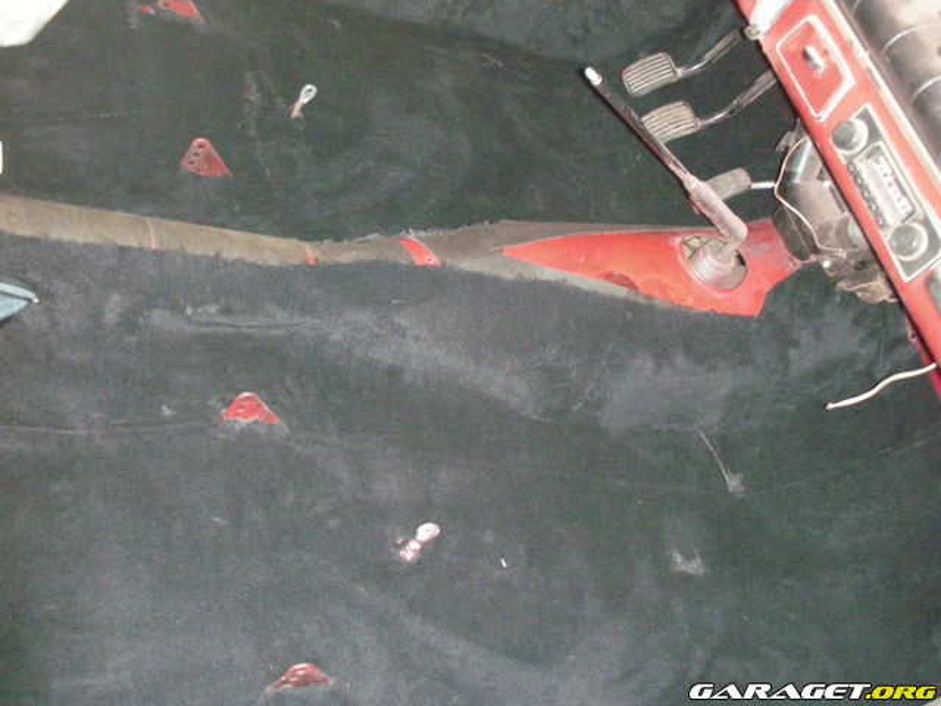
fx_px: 1250
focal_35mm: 46
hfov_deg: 41.2
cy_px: 353
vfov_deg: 31.5
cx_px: 470
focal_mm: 7.7
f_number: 3.2
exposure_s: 1/60
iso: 800
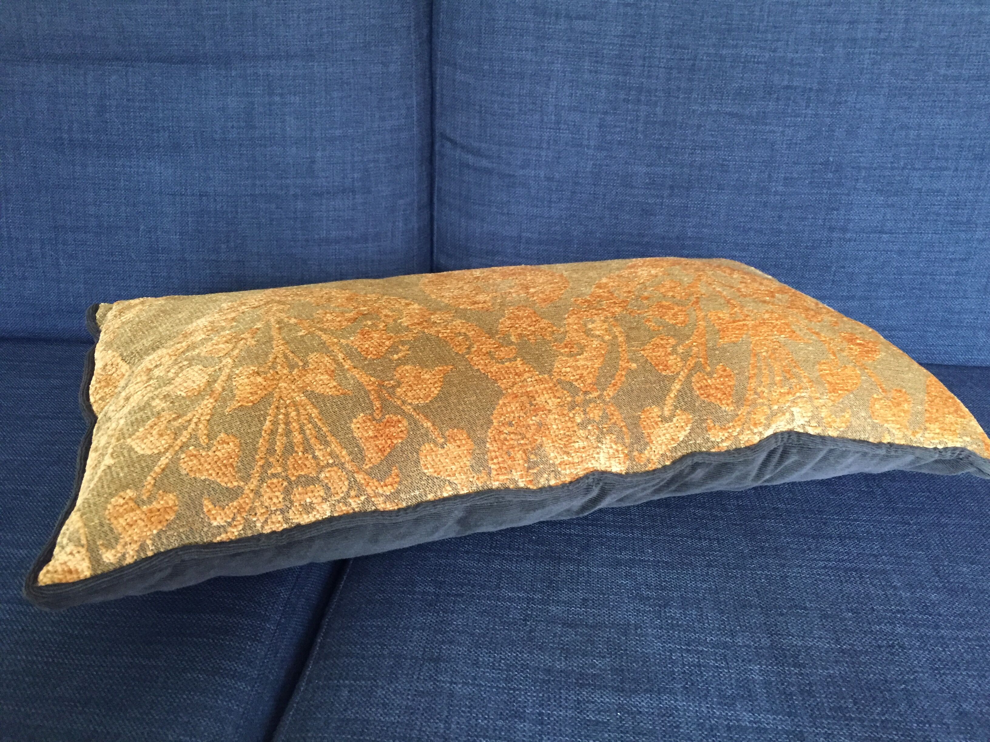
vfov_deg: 48.2
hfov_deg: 61.7
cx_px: 495
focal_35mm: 29
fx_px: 829
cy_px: 371
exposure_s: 1/25
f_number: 2.2
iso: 250
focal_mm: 4.15
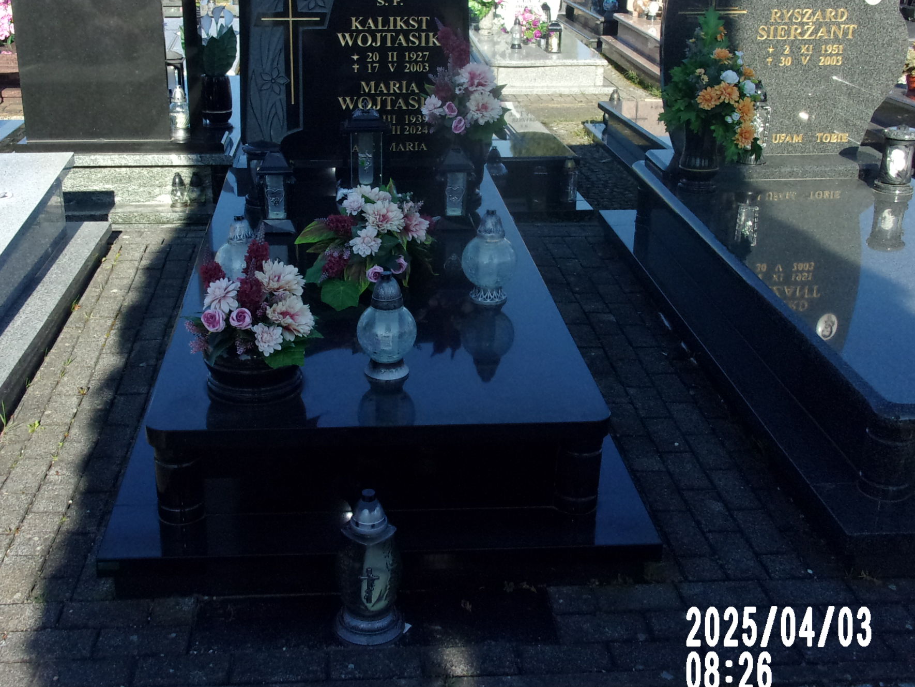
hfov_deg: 45.7
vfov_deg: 35.0
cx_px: 397
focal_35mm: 41
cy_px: 258
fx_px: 1084
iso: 200
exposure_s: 1/120
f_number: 10.8
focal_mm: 5.1
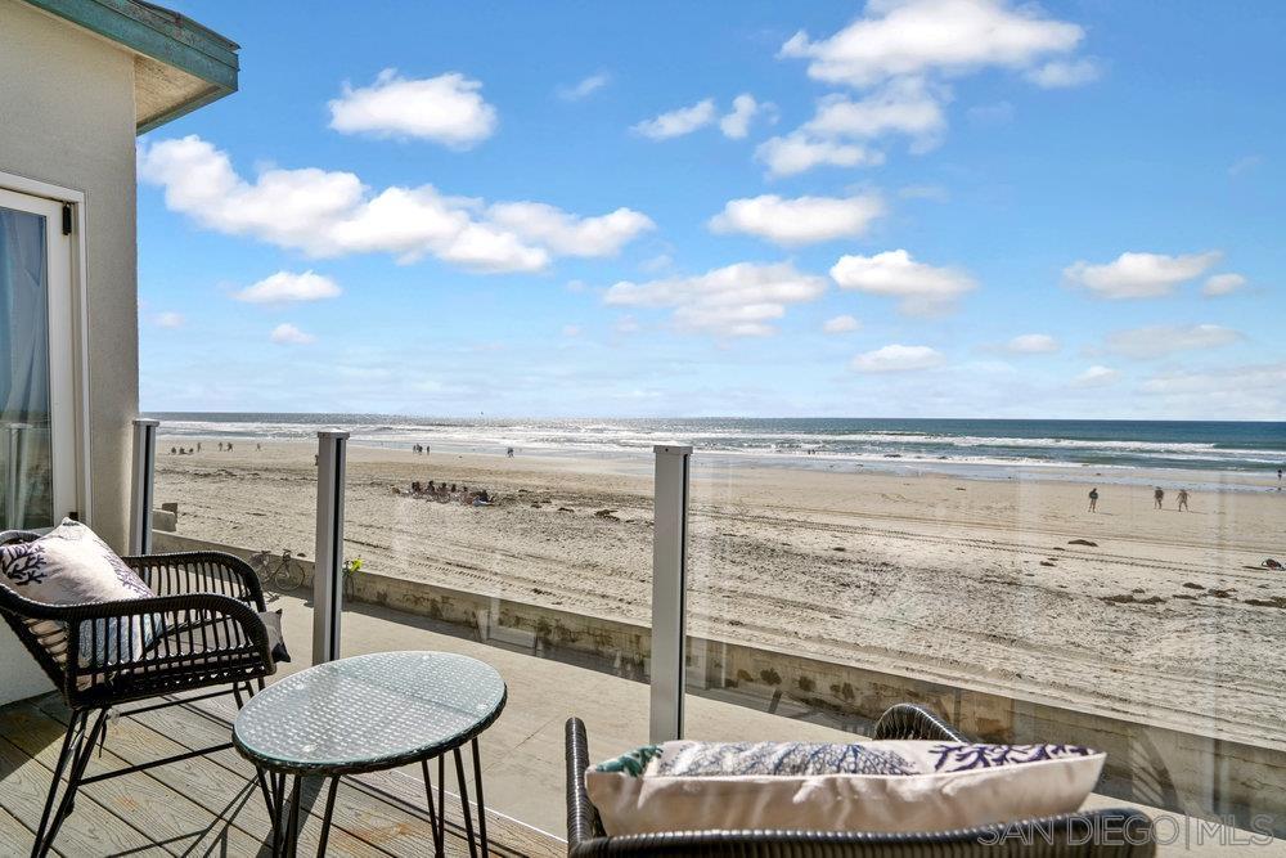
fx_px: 572
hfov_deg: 96.7
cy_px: 429
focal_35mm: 16
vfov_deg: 73.8
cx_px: 643
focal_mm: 16
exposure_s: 1/1600
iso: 100
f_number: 5.6
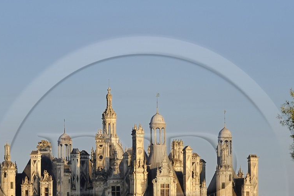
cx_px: 144
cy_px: 197
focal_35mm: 295
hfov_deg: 7.0
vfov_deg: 4.6
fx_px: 2408
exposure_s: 1/250
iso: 200
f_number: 6.3
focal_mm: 140
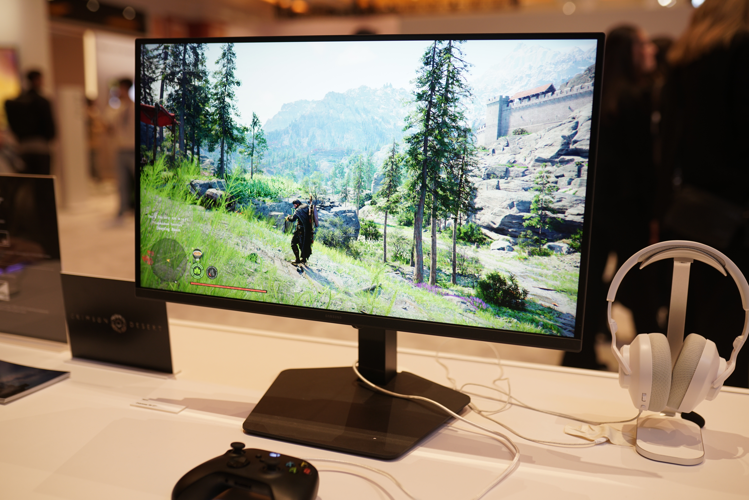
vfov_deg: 37.9
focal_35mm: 35
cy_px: 250
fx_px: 728
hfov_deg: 54.4
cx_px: 374
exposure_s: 1/100
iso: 400
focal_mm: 35
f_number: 2.2
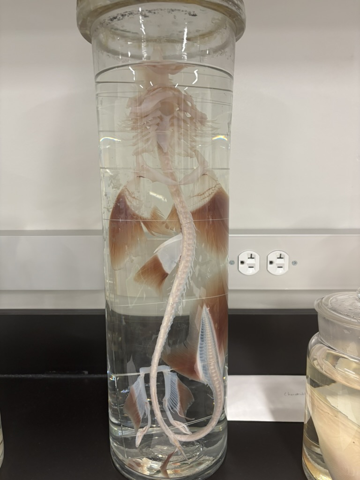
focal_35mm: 26
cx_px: 180
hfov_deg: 53.1
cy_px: 240
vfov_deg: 67.3
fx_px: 361
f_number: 1.6
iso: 160
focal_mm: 5.96
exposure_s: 1/60
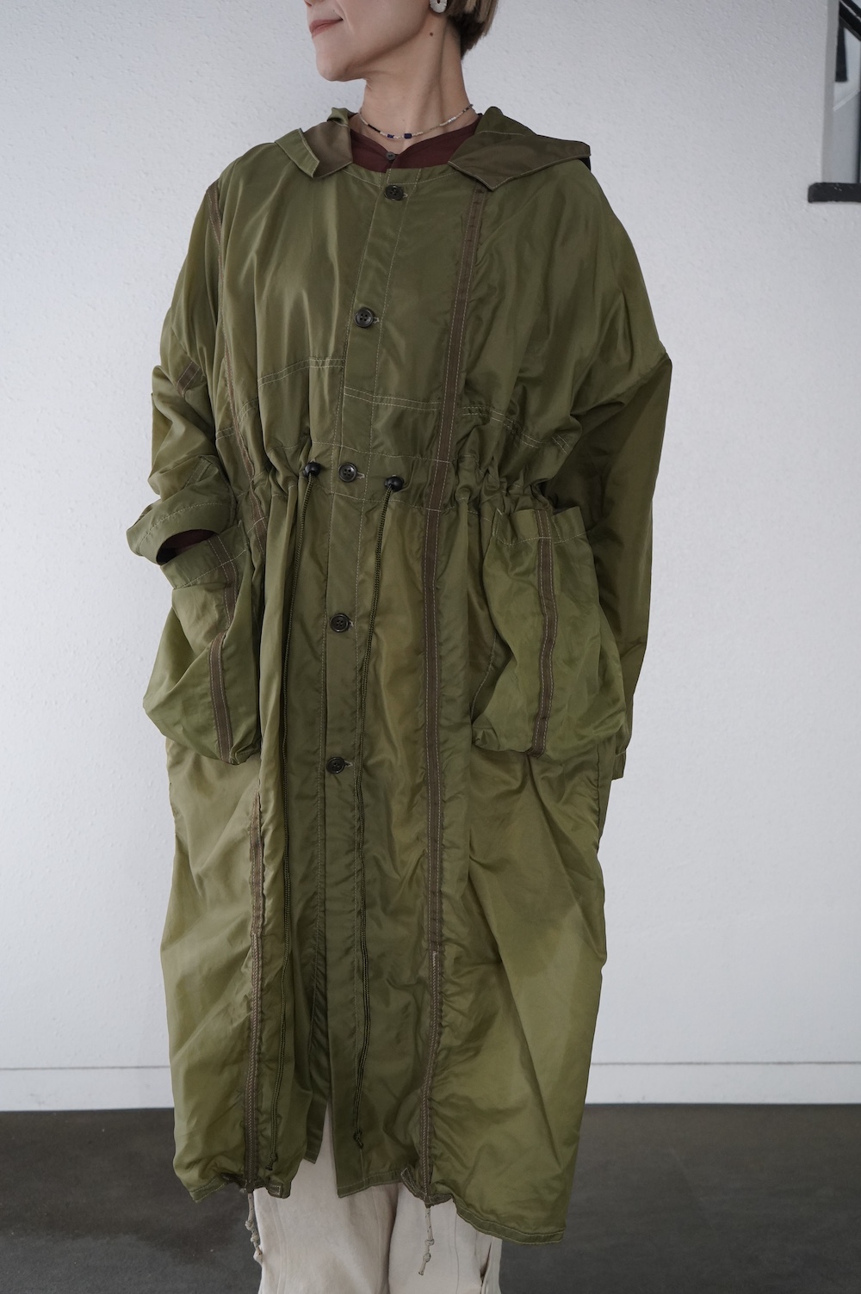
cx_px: 430
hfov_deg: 35.0
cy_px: 647
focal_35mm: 38
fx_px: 1366
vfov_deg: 50.7
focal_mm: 38
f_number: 5.6
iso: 5000
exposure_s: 1/80
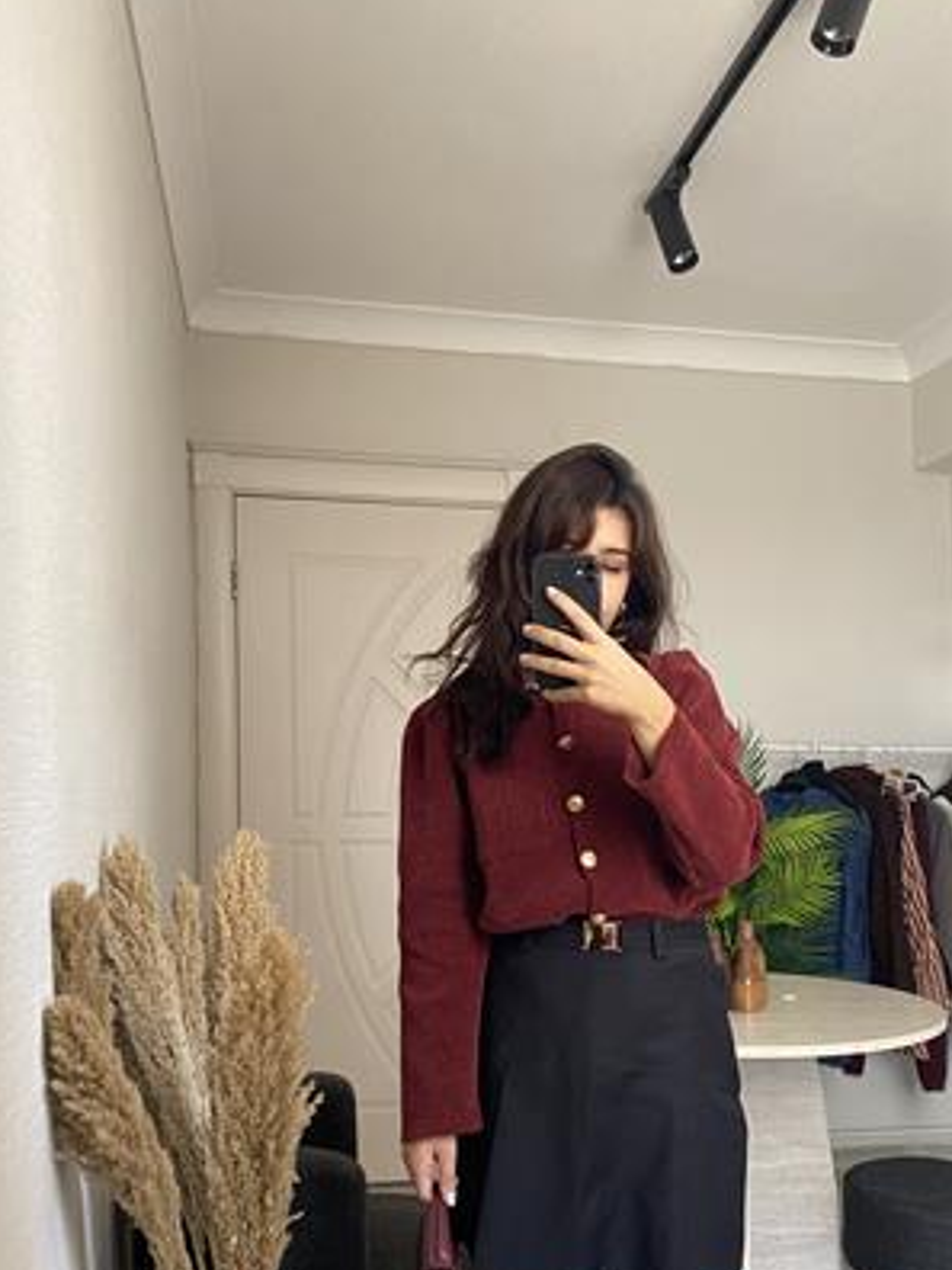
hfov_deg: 40.7
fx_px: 1283
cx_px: 519
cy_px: 762
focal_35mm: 35
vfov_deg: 52.3
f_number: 1.8
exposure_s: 1/60
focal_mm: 4.25
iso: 200
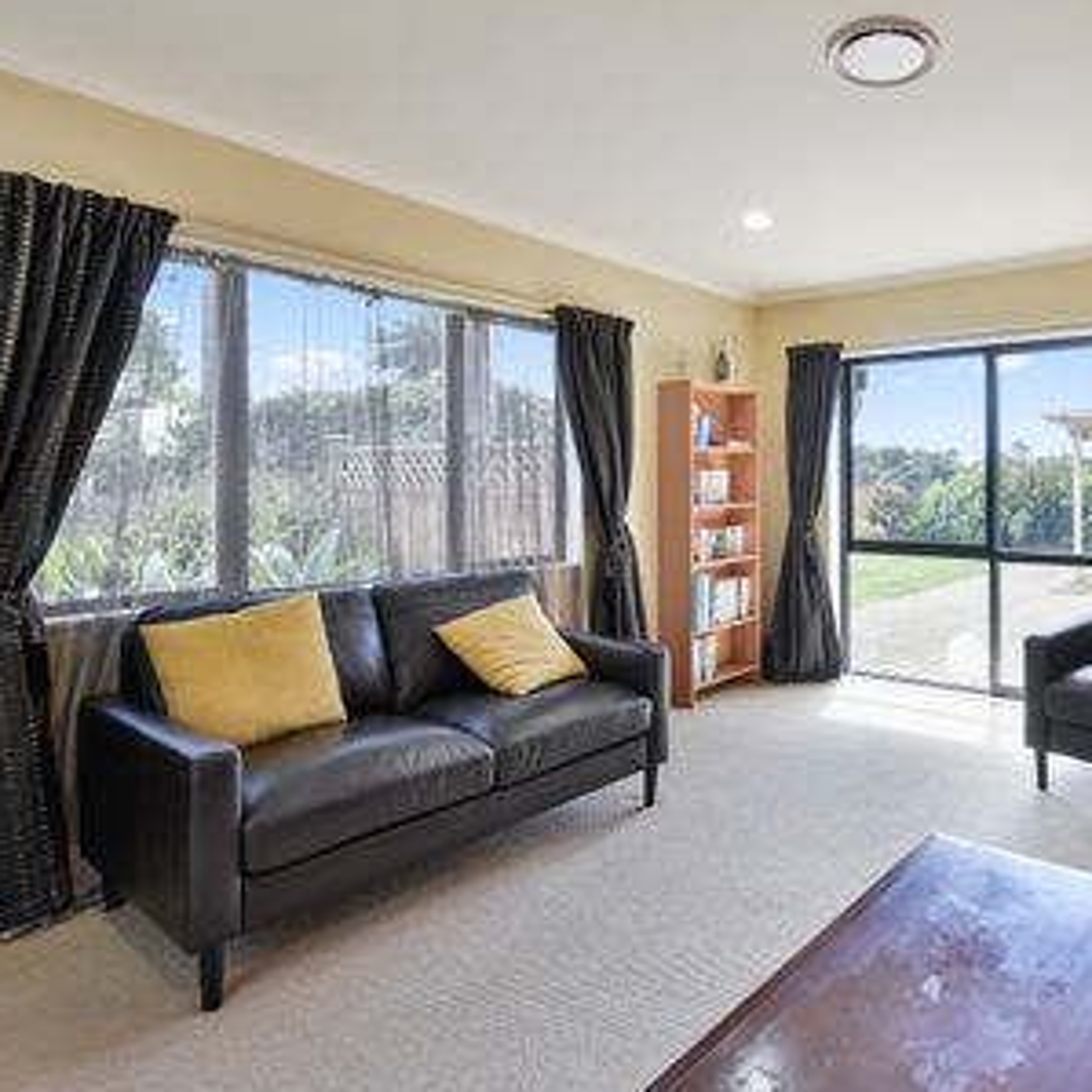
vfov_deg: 74.8
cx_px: 818
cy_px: 528
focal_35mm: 20
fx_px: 714
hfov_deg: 69.9
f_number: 10
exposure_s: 1/8
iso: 500
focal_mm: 10
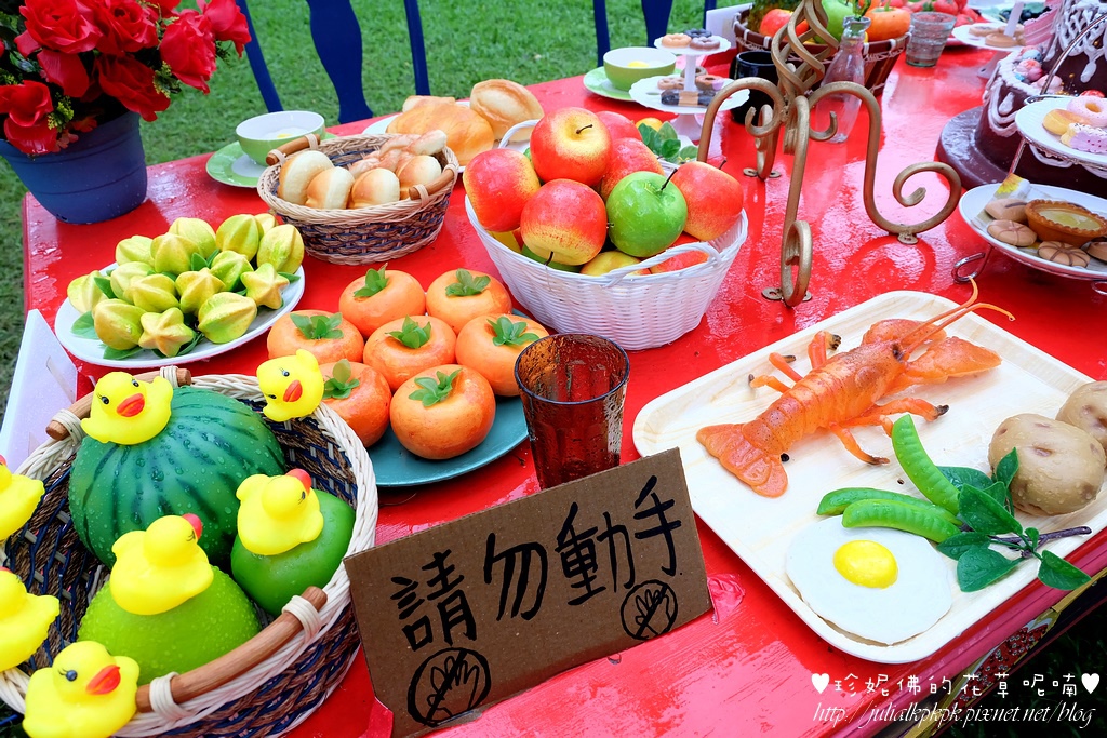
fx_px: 738
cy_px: 369
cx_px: 554
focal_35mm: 24
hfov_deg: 73.7
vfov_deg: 53.1
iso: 800
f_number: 5.6
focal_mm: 16
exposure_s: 1/40
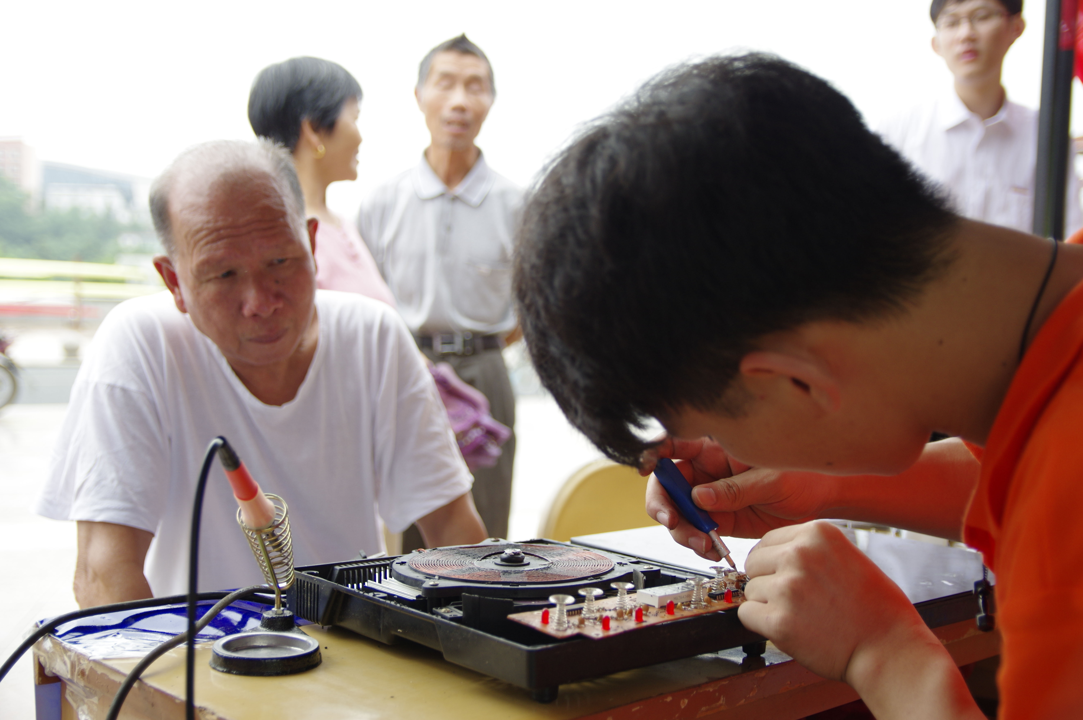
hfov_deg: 45.5
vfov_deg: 31.1
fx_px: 1292
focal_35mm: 43
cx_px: 542
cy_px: 360
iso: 200
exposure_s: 1/100
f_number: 2.8
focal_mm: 29
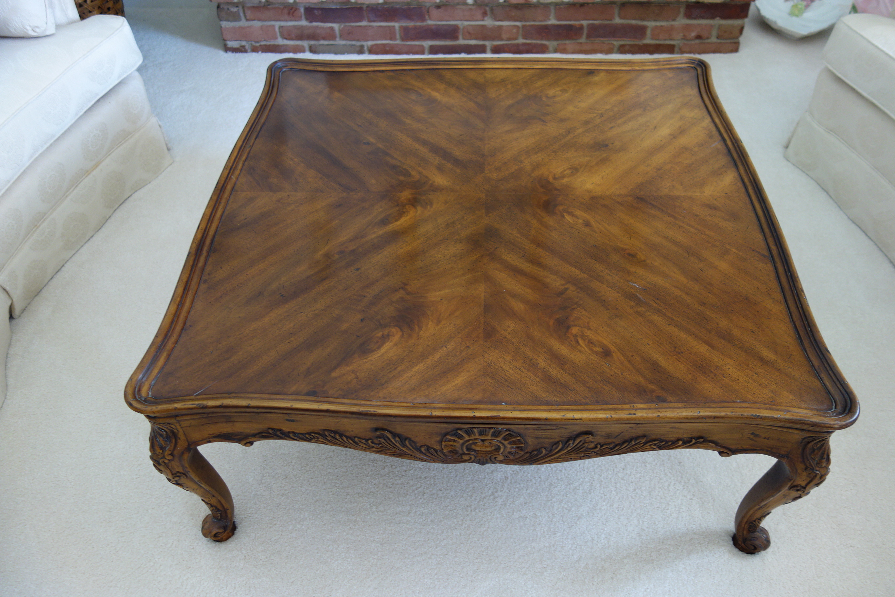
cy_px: 298
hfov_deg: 65.5
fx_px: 696
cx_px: 448
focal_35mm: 28
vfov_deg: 46.4
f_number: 1.8
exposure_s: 1/30
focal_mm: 10.4
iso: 160
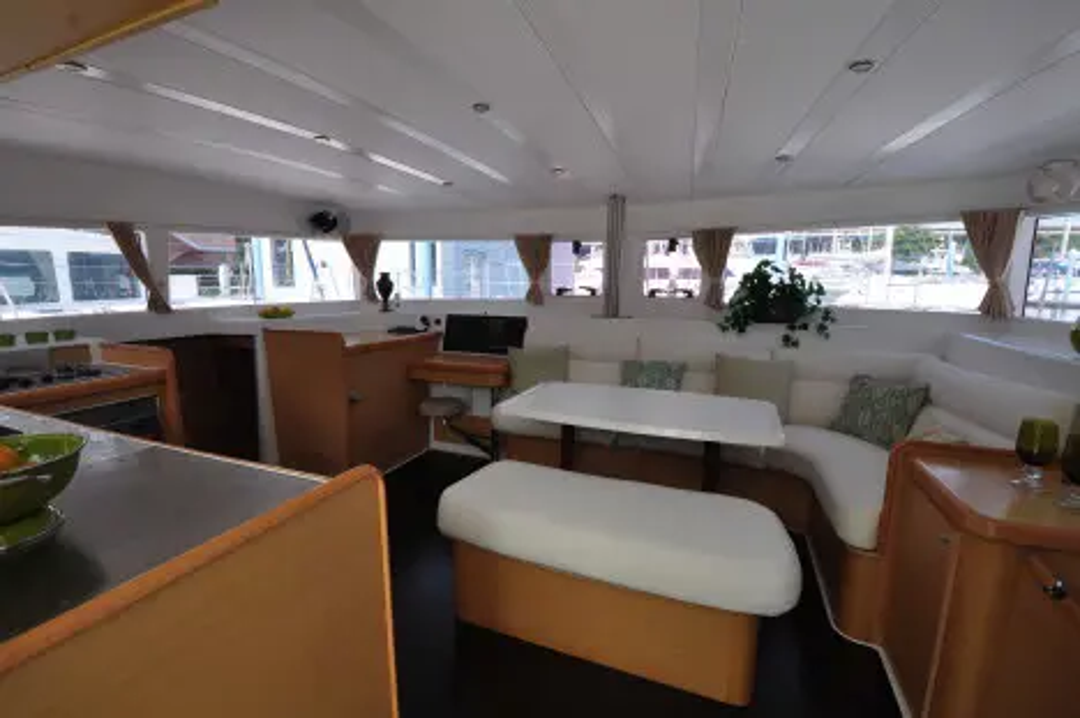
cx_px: 540
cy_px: 359
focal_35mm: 15
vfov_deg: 77.2
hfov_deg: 100.4
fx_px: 450
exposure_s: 1/160
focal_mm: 10
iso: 400
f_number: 9
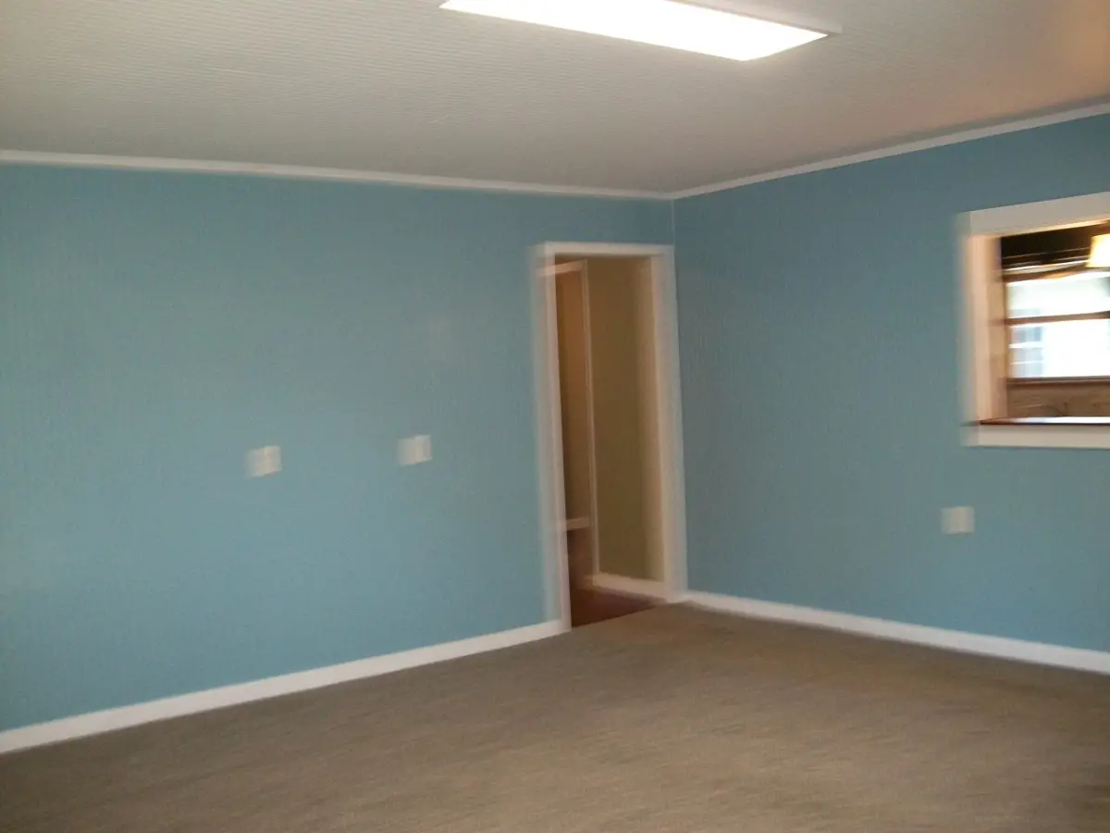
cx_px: 555
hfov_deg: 56.8
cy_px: 416
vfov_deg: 44.2
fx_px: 1026
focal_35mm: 32
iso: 160
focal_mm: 5.7
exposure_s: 1/40
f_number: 2.9
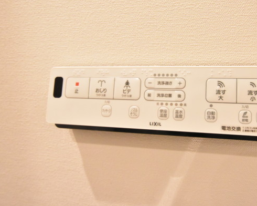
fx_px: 210
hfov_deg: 62.2
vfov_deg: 52.1
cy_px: 98
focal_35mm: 28
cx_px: 158
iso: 6400
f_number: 5.6
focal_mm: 15
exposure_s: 1/125
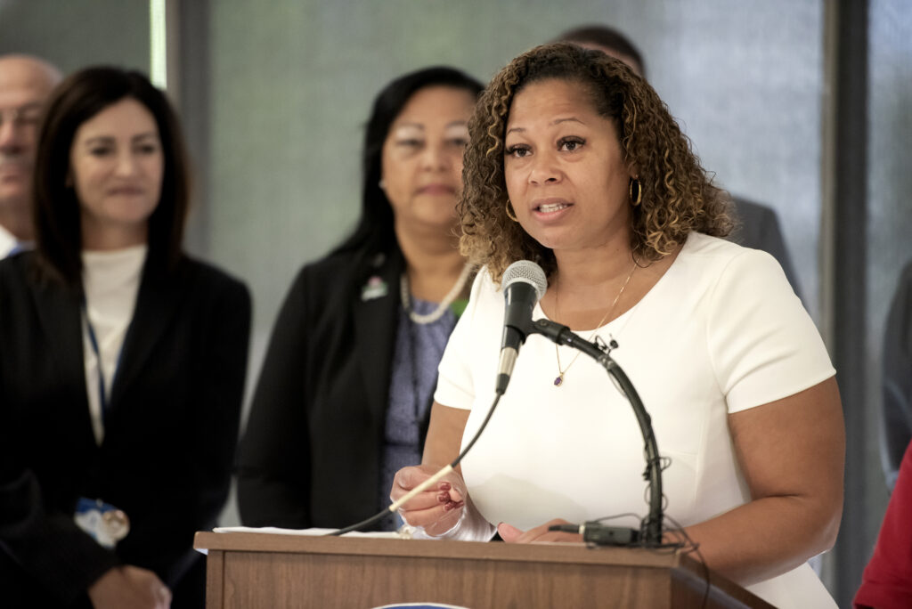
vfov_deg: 6.9
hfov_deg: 10.3
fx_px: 5069
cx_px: 456
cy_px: 304
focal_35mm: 200
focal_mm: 200
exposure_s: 1/400
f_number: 2.8
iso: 5000
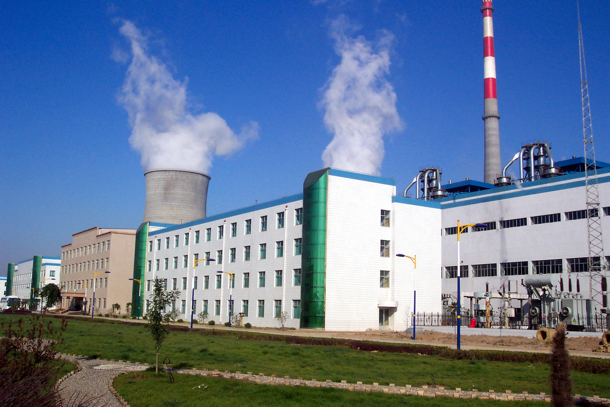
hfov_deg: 50.7
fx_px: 644
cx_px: 305
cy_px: 204
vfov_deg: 35.1
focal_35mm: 38
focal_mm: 8
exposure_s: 1/1000
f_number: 4.8
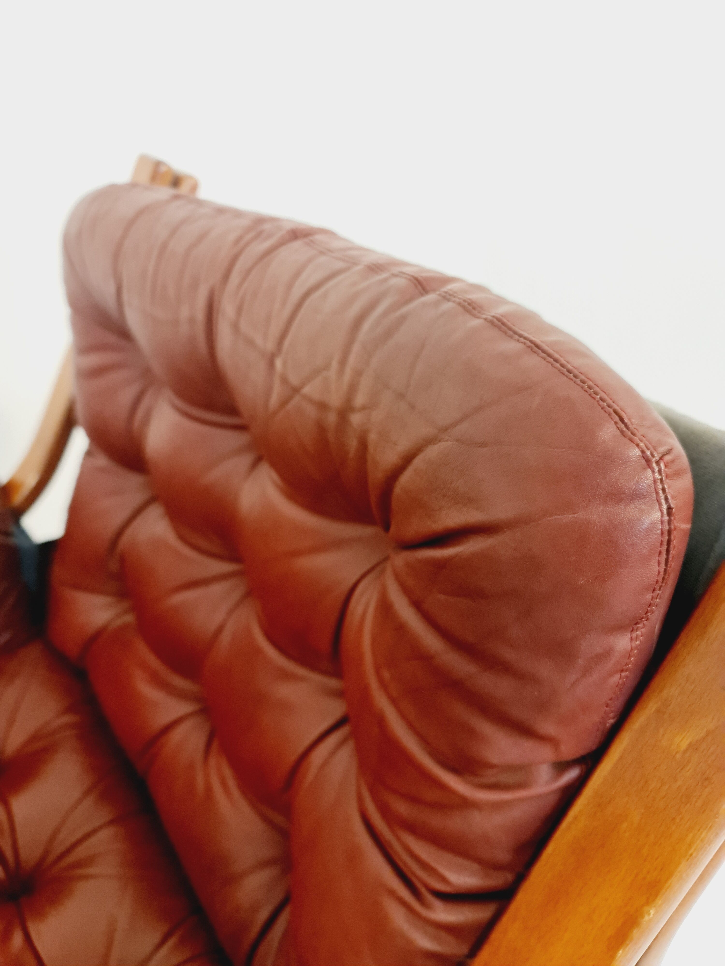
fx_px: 698
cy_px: 483
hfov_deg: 54.9
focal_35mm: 25
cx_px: 362
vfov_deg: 69.4
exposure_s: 1/100
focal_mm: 7
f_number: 1.8
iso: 250
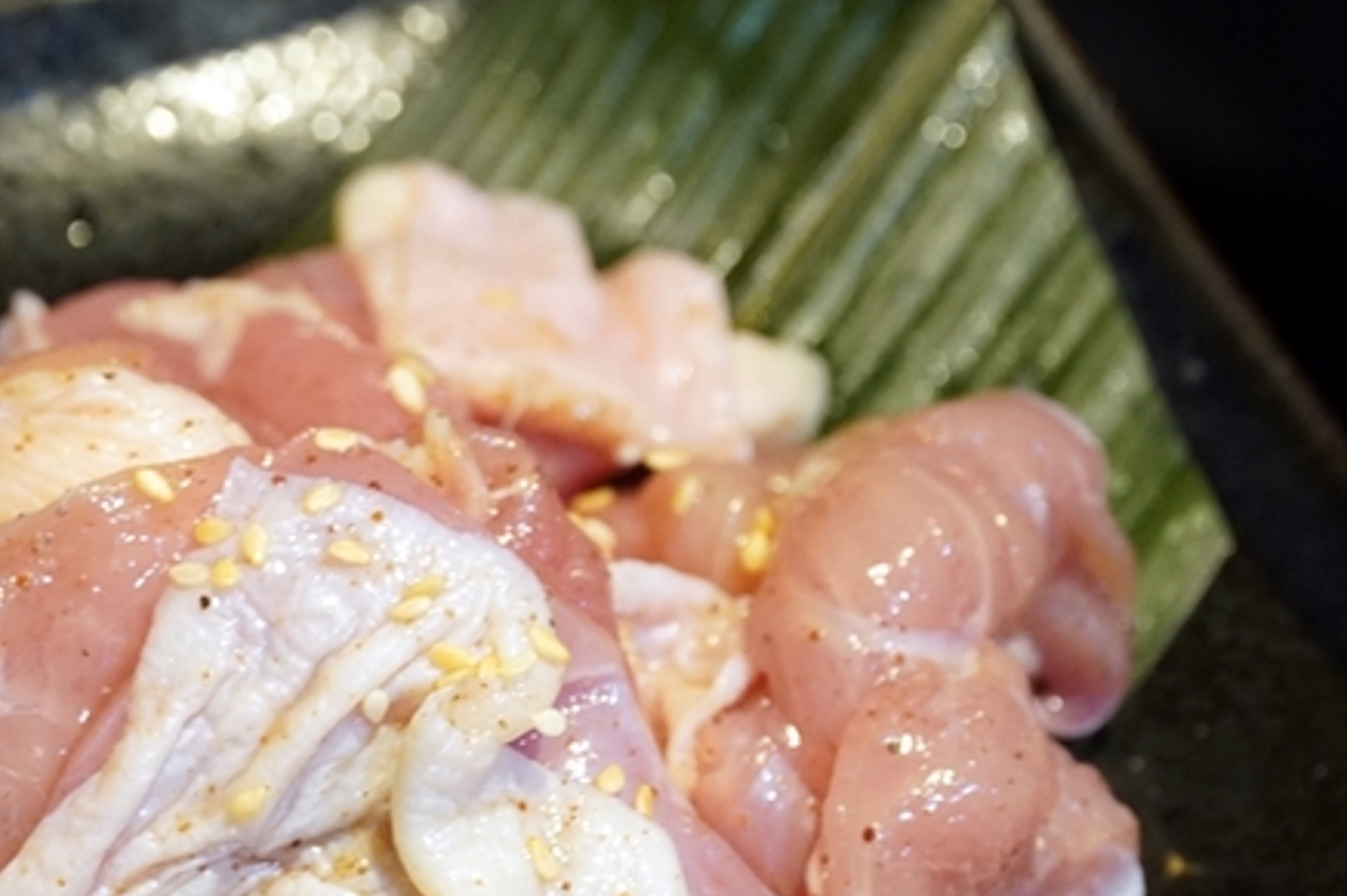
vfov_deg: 6.3
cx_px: 469
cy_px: 616
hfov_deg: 9.4
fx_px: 8190
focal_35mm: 219
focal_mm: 75
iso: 2000
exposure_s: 1/30
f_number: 5.6
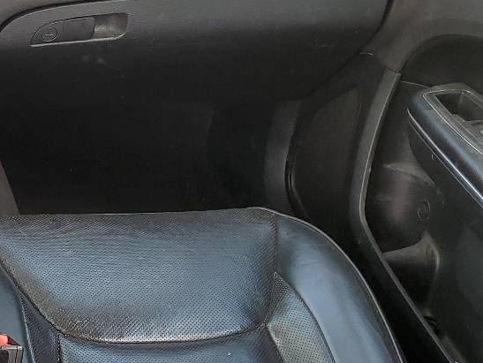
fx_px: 1061
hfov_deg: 22.7
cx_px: -156
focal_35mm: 76
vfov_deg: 19.3
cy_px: 266
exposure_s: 1/200
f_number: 1.5
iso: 50
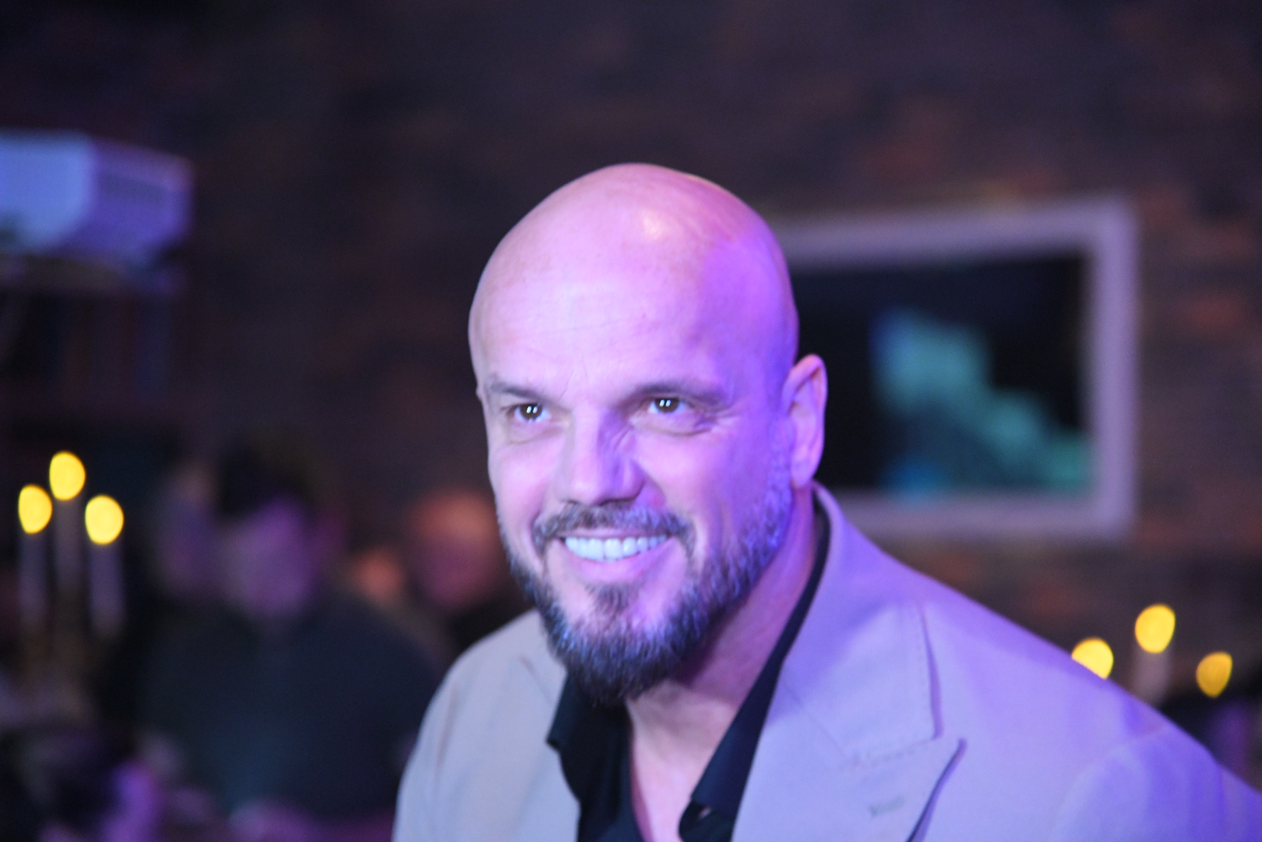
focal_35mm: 120
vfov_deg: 11.4
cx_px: 631
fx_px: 4206
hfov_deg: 17.1
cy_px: 421
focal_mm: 120
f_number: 4
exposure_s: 1/80
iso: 5000
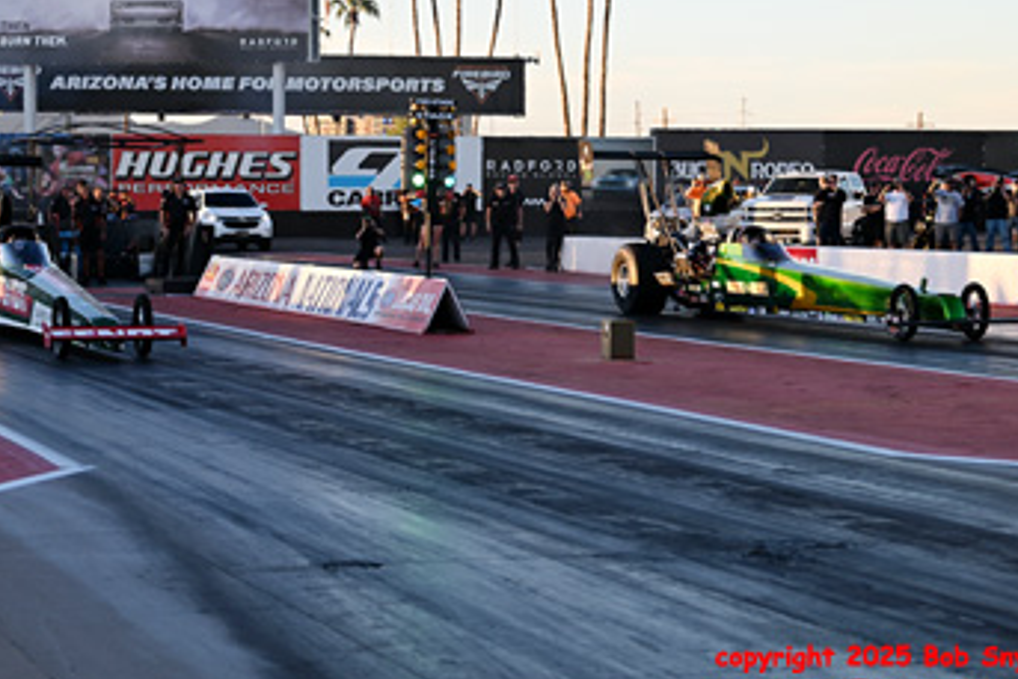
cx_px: 445
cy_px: 291
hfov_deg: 20.0
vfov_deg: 13.4
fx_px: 2885
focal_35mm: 102
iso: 500
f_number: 4
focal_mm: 70
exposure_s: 1/1000
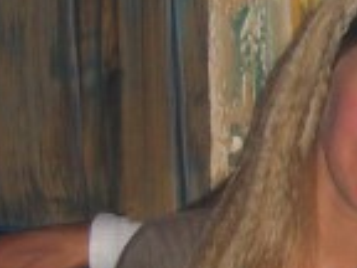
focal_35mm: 255
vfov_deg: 5.8
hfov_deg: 7.6
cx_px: 558
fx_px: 2630
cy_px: 335
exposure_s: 1/60
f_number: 3.1
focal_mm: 9.5
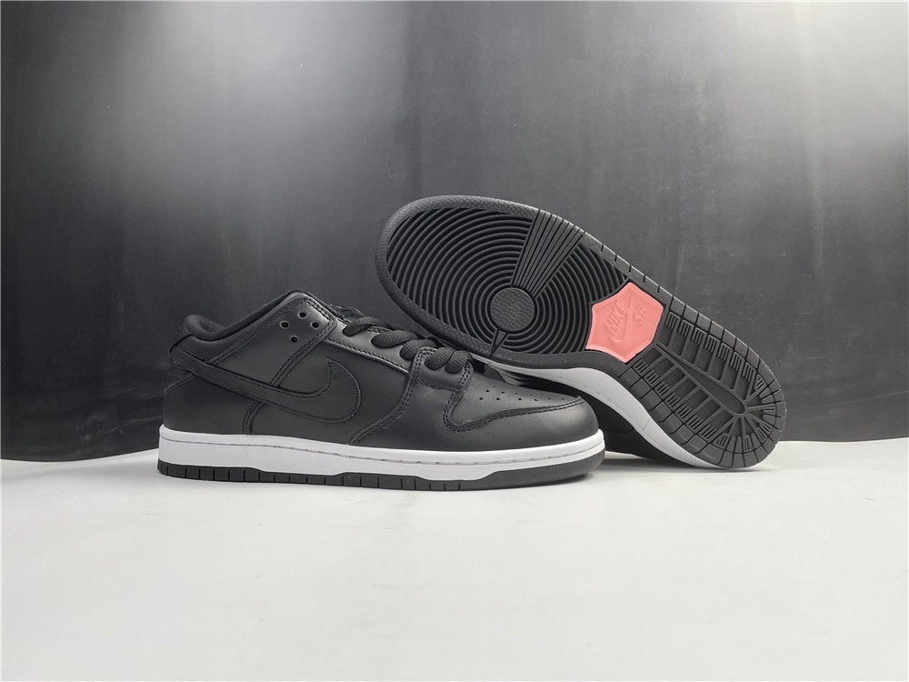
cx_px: 454
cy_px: 341
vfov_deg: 53.1
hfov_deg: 67.3
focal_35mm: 26
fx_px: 683
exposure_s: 1/121
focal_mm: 4.2
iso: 80
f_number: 1.6
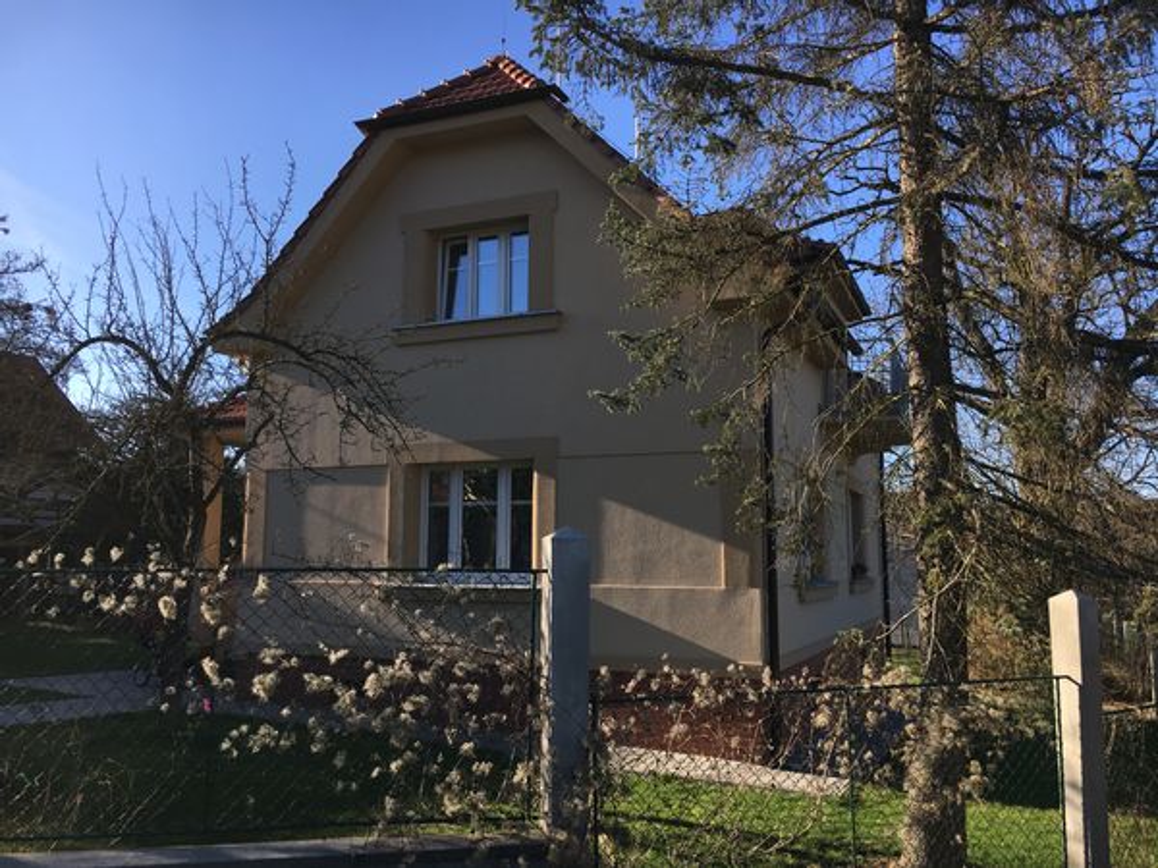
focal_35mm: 29
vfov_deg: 48.2
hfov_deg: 61.7
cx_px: 579
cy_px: 434
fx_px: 970
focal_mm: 4.15
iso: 25
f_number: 2.2
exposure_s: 1/769
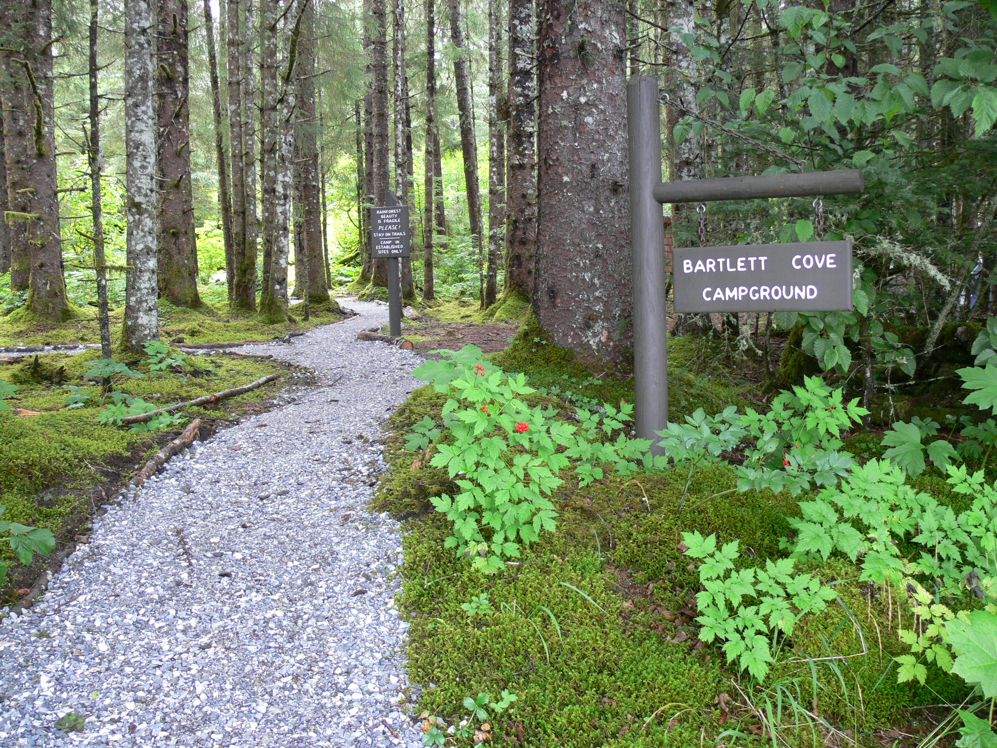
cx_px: 498
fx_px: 1008
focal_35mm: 35
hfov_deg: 52.6
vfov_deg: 40.7
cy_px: 374
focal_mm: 7.4
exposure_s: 1/30
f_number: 2.8
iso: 125
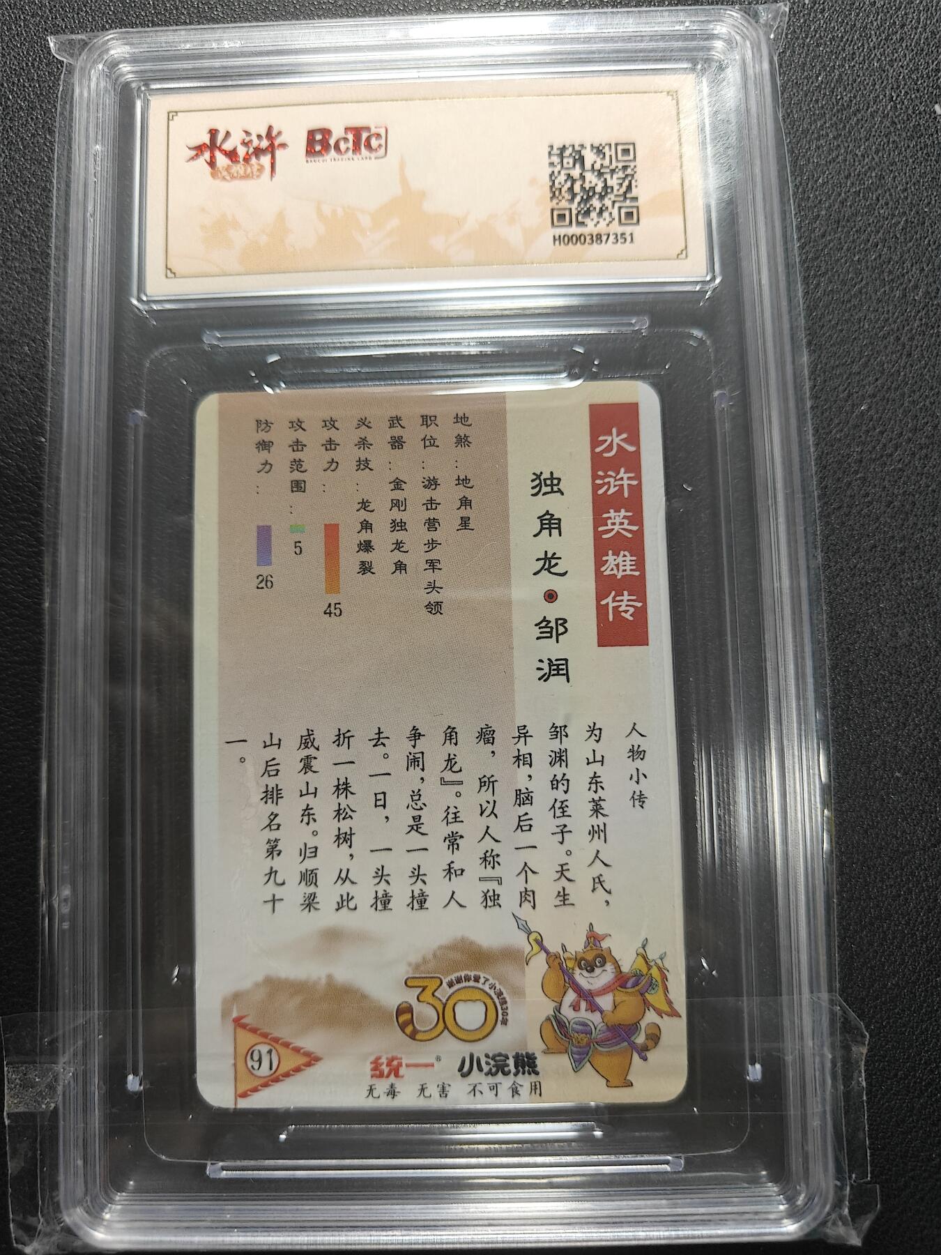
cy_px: 628
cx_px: 470
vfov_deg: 71.6
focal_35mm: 24
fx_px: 870
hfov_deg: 56.8
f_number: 1.8
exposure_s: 1/50
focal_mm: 5.59
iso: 250
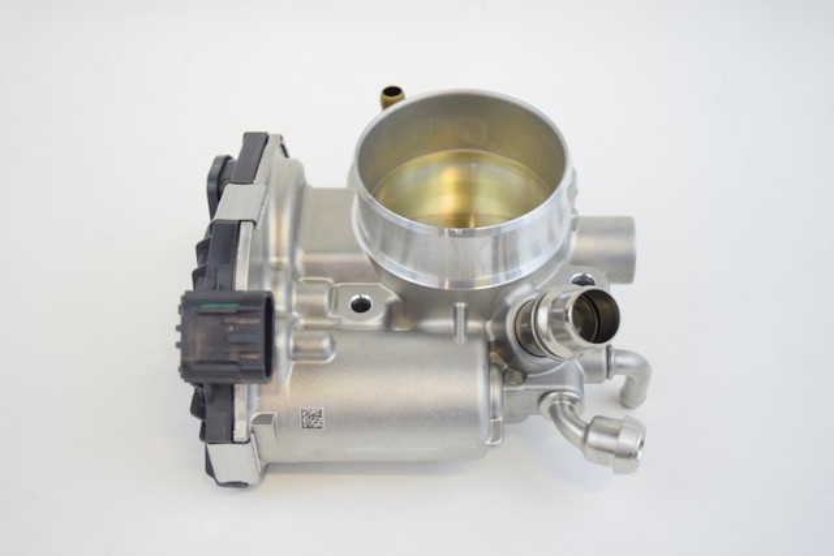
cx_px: 417
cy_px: 278
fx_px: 1216
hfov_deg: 37.8
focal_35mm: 52
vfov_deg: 25.8
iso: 1000
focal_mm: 35
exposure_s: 1/60
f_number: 4.5
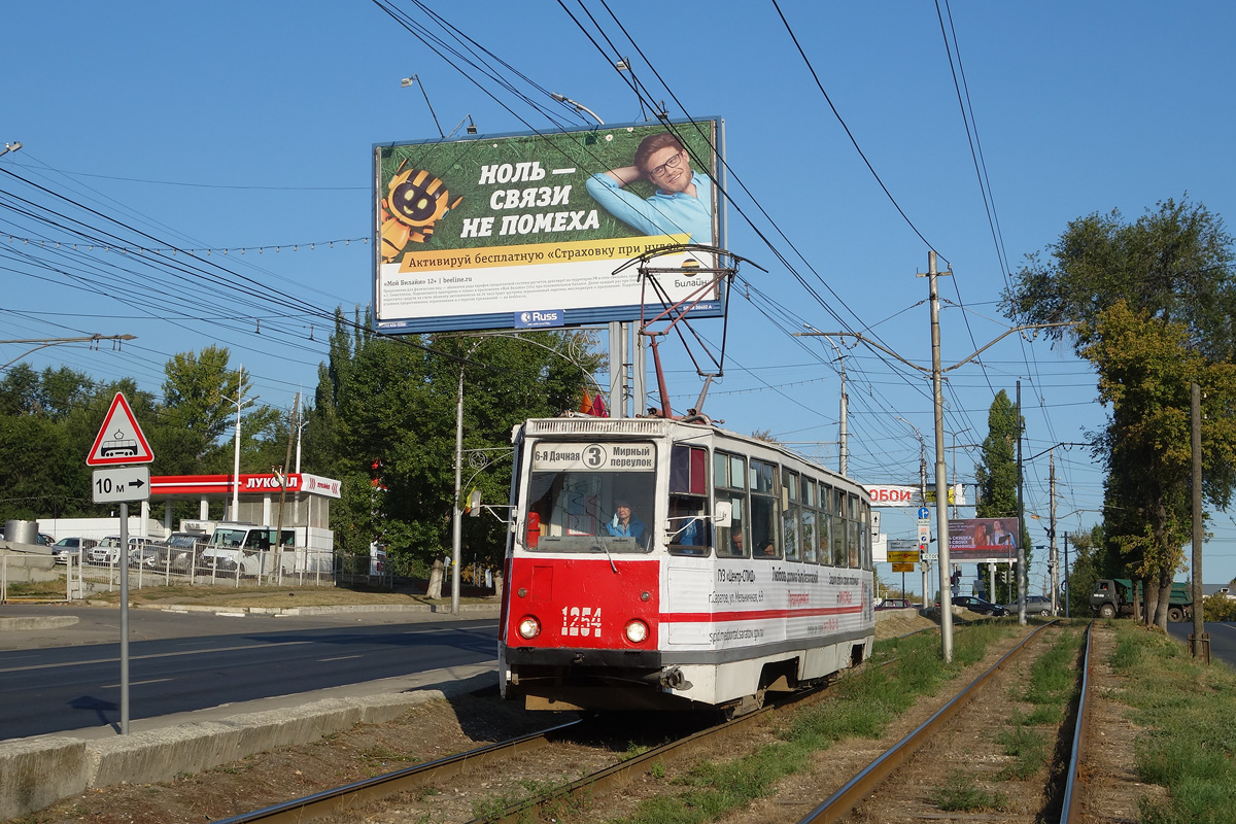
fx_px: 1476
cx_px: 618
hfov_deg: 45.4
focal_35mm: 43
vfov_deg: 31.2
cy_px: 412
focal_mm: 16.01
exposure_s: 1/500
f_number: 7.1
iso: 125
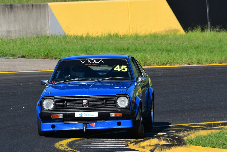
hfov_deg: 3.3
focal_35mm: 633
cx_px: 113
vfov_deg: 2.2
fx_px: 3992
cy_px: 76
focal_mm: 420
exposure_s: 1/640
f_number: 13
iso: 500
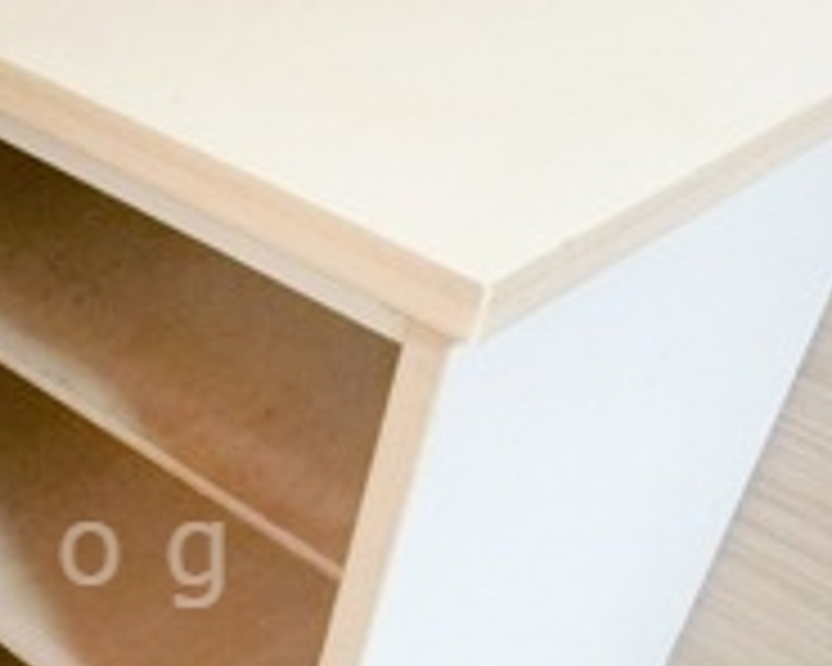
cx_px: -58
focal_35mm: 64
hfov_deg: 27.3
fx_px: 1576
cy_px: 554
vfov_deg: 23.4
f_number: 2.7
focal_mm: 4.06
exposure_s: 1/30
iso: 1250
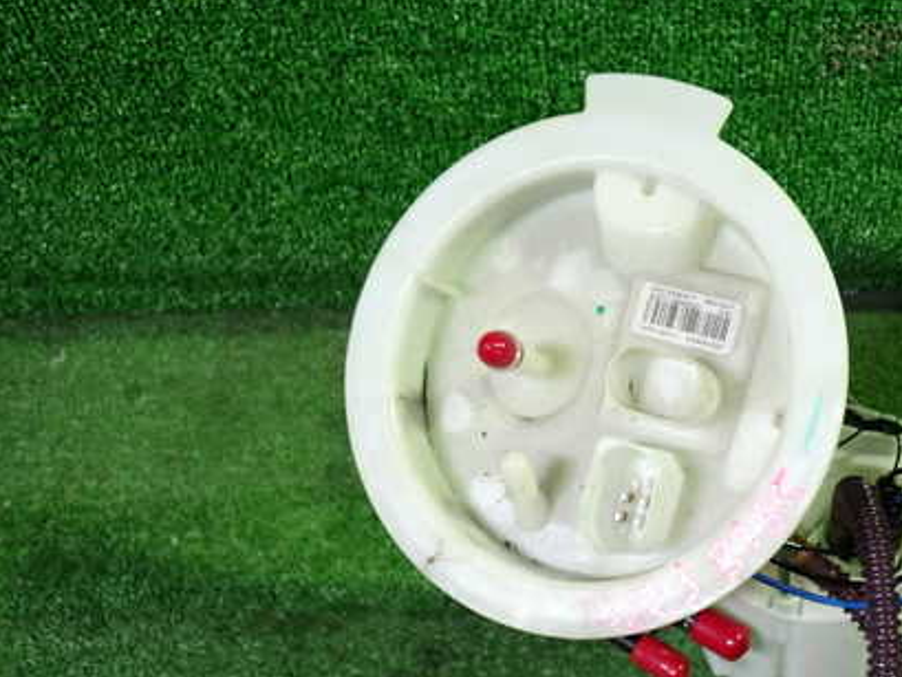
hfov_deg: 41.9
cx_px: 655
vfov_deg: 32.7
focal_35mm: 44
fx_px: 1147
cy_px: 434
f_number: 2.3
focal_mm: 5.4
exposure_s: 1/30
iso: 250
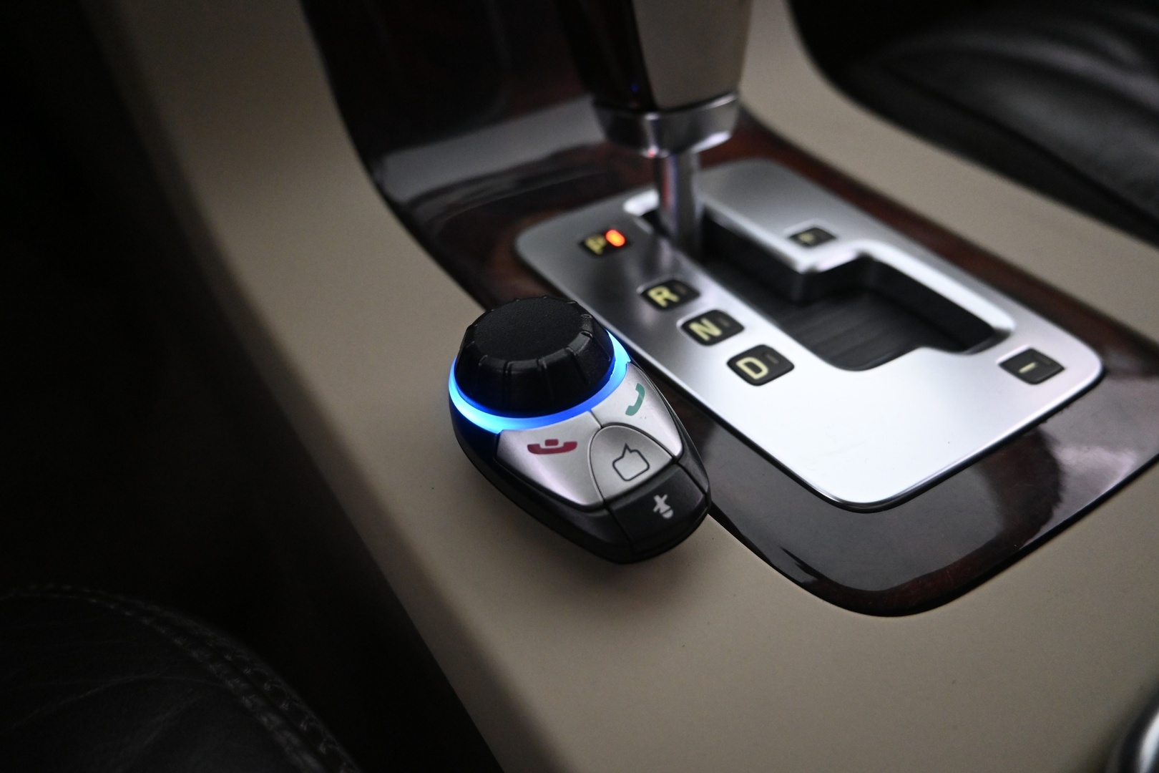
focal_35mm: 24
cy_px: 386
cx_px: 580
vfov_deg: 53.1
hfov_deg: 73.7
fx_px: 773
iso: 3200
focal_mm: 16
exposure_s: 1/60
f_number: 3.5
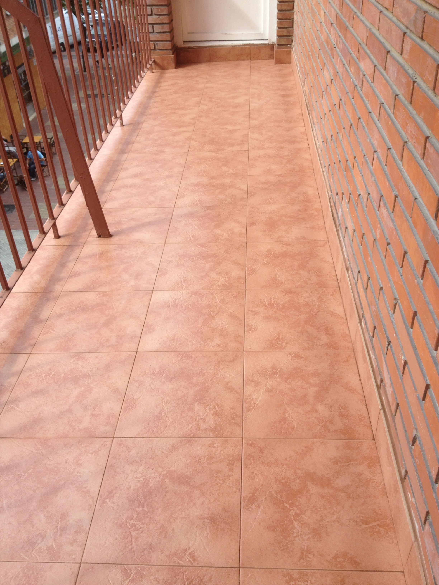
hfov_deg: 40.7
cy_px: 292
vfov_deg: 52.6
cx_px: 220
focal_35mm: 35
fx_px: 592
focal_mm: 4.28
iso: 50
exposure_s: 1/282
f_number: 2.4
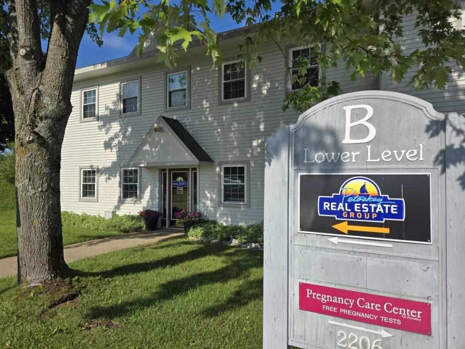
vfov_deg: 58.9
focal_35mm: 23
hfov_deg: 73.9
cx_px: 232
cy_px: 174
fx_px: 309
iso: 25
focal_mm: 5.4
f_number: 1.8
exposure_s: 1/2593
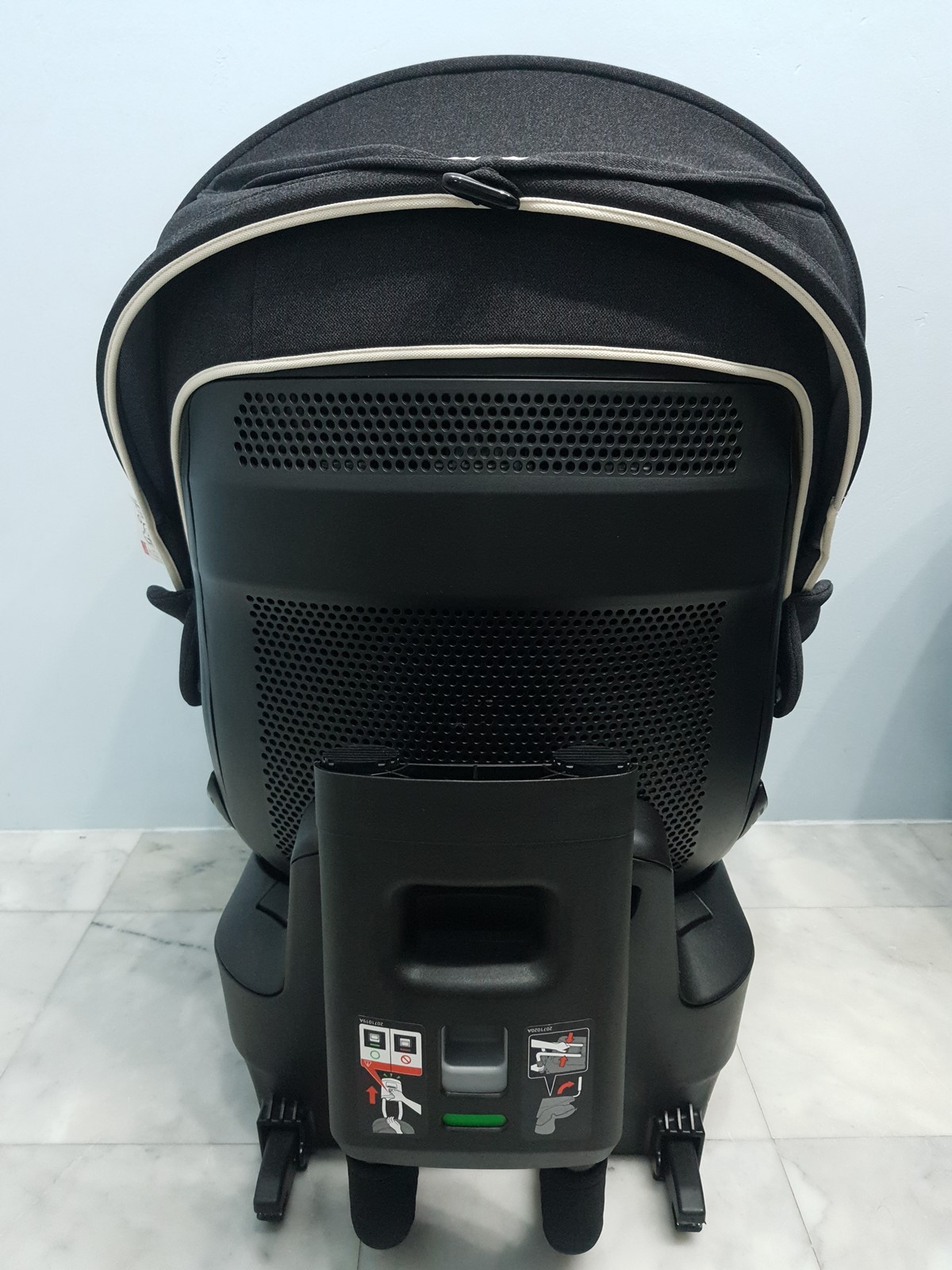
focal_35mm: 26
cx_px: 476
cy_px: 635
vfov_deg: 67.3
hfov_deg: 53.1
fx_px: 953
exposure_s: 1/30
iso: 320
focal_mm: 4.32
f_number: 1.7
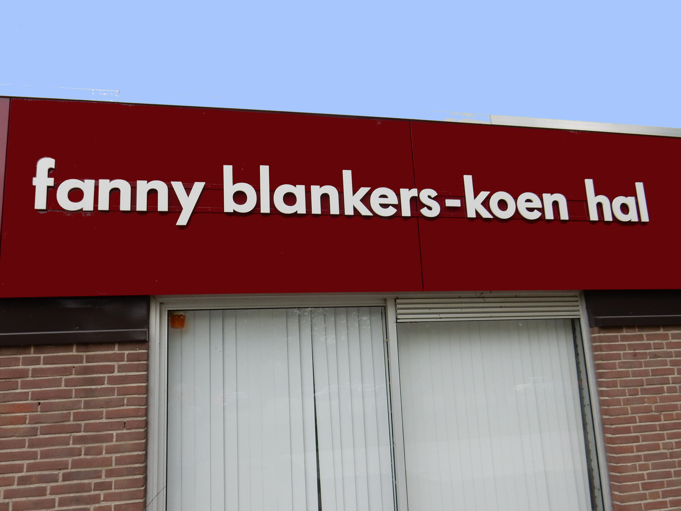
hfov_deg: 60.0
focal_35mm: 30
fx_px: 590
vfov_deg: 46.8
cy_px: 256
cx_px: 340
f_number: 4
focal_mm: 5.4
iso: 125
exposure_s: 1/250
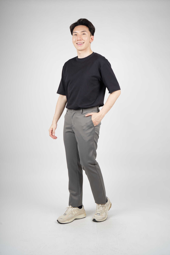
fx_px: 283
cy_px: 128
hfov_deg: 33.4
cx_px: 85
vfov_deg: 48.5
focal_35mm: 40
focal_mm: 40
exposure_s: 1/160
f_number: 9
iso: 125
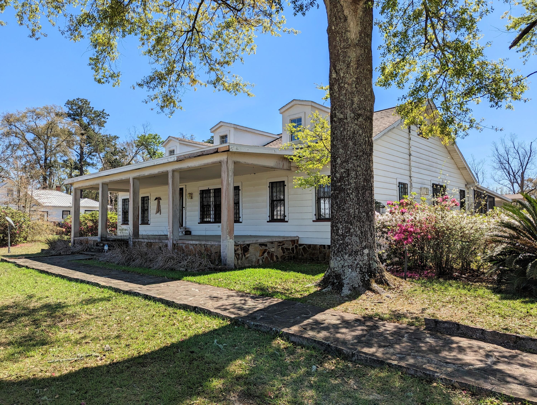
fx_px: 373
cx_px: 268
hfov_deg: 71.5
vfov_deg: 56.9
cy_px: 202
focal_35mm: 24
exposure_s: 1/2058
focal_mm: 6.81
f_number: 1.85
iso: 40
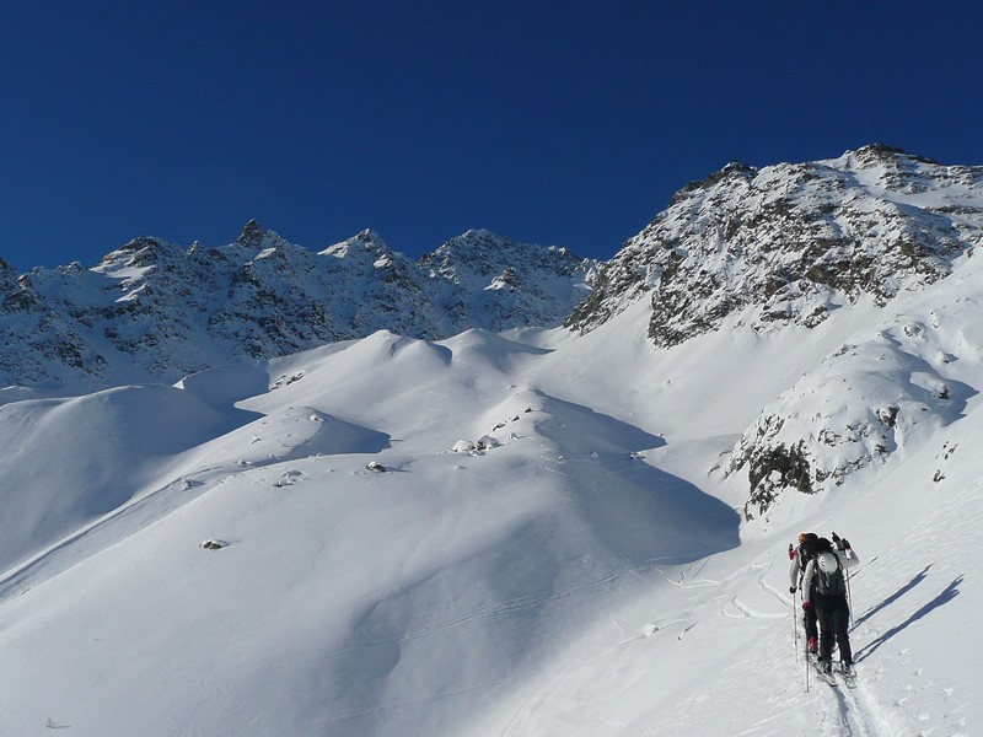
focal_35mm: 38
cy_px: 368
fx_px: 1079
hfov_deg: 49.0
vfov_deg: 37.7
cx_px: 492
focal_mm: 5.2
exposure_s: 1/640
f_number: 8
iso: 100
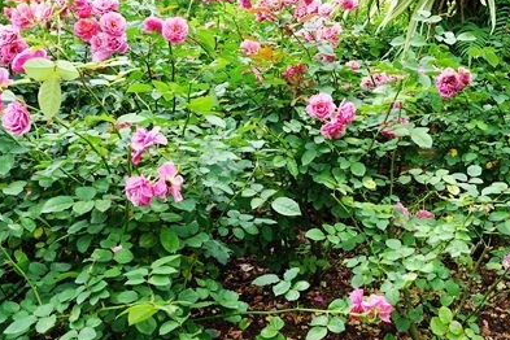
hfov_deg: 40.5
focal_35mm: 48
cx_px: 346
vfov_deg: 27.5
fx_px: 680
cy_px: 67
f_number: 4
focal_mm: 10.81
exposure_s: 1/100
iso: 125
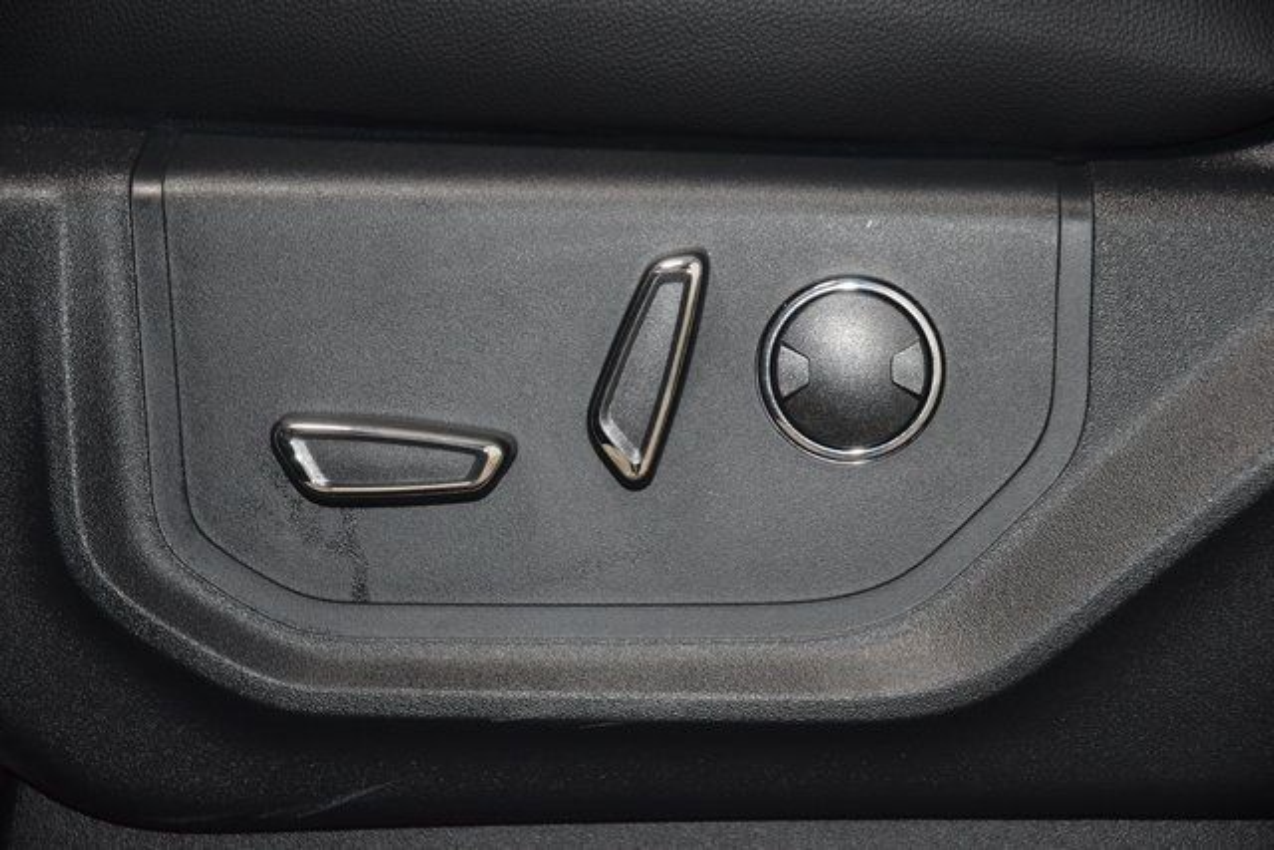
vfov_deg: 13.0
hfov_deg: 19.5
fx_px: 3716
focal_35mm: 105
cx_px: 637
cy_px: 425
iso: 2000
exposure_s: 1/60
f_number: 4.5
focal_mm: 70
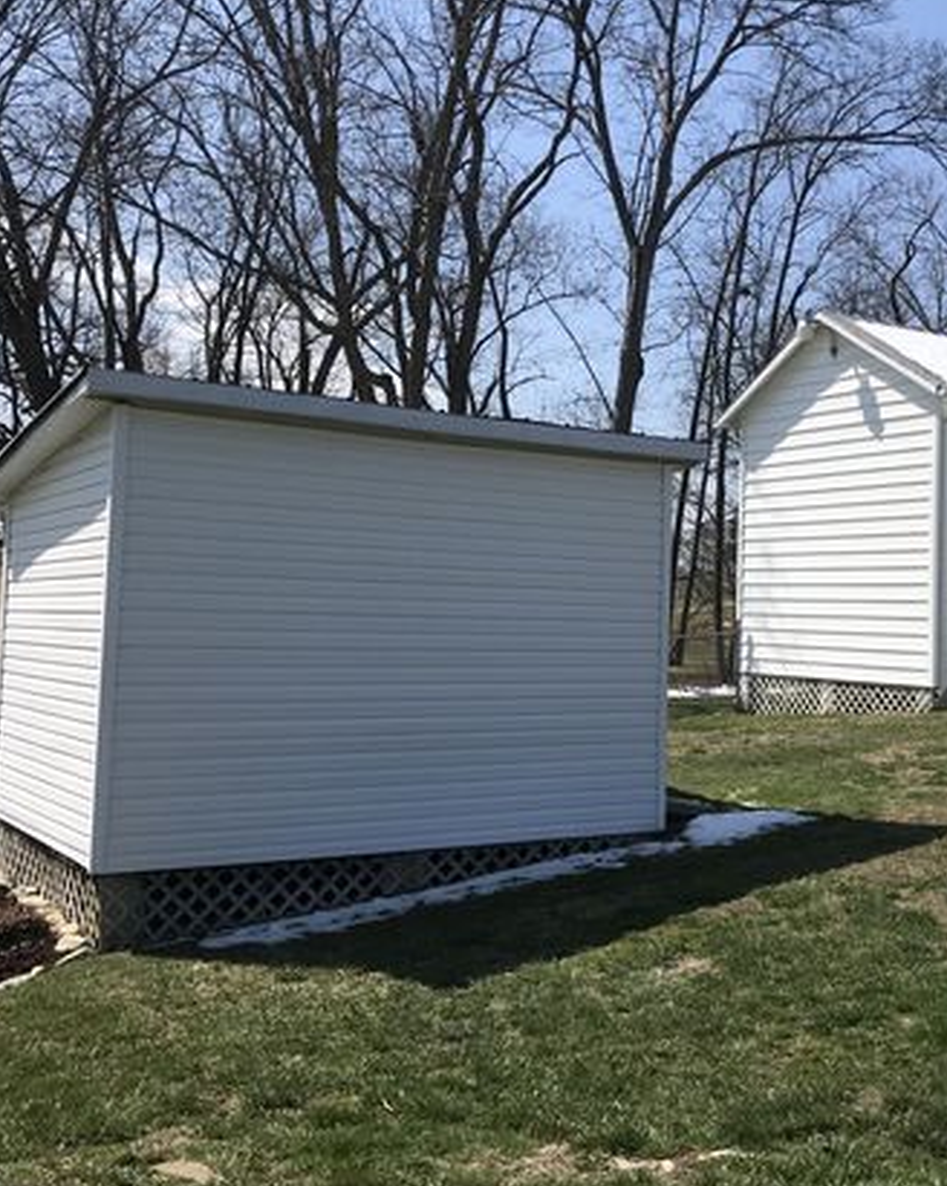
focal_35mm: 42
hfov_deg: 35.1
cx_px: 665
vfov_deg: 43.8
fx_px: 1474
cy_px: 558
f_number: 1.8
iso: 20
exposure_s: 1/3195
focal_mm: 3.99
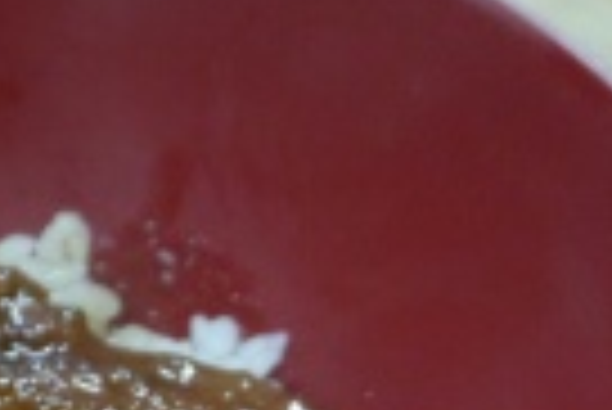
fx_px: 2331
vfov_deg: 9.9
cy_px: 514
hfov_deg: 14.0
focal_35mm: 137
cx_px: -297
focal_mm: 20
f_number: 4.4
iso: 1250
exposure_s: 1/60
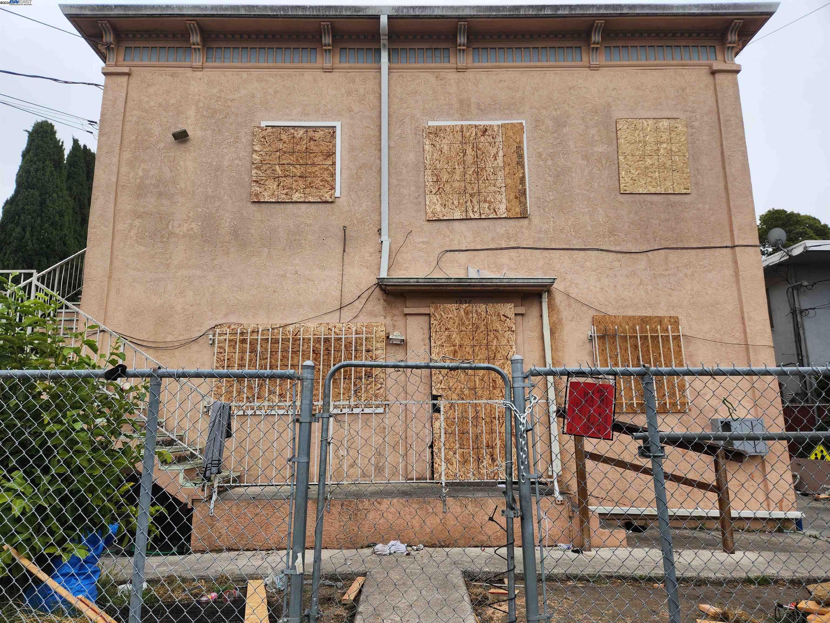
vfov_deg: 58.9
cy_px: 312
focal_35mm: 23
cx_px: 415
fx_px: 551
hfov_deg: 73.9
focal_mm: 5.4
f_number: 1.8
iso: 20
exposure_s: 1/666
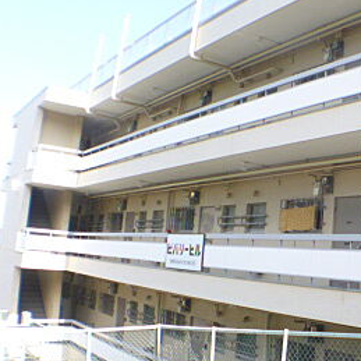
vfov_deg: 24.6
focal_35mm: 70
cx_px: 400
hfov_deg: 23.1
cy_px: 152
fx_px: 826
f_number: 2.9
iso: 100
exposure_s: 1/250
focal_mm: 5.7
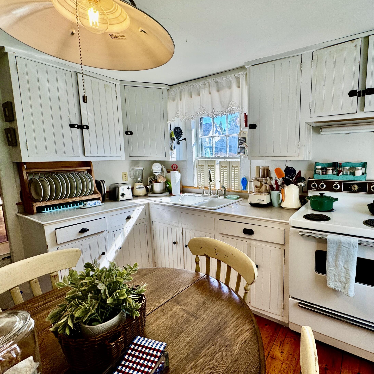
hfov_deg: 81.9
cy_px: 186
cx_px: 240
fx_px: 208
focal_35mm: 17
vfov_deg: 84.0
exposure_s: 1/120
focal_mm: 2.22
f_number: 2.2
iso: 64
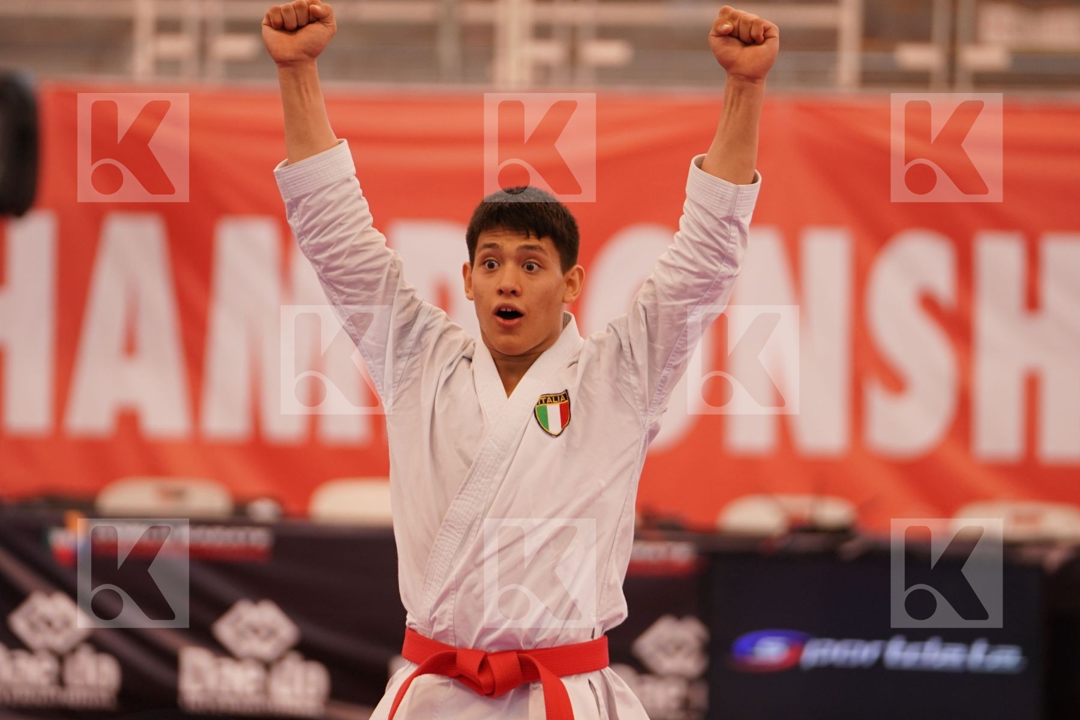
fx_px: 7679
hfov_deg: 8.0
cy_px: 360
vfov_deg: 5.4
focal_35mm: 256
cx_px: 540
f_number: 2.8
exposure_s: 1/500
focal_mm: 171
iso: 800
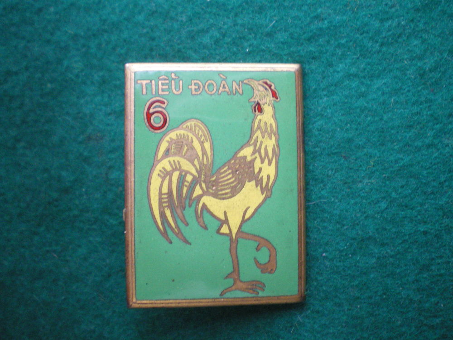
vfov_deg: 37.7
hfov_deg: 49.0
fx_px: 497
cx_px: 226
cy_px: 170
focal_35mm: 38
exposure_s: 1/30
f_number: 3.1
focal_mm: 6.3
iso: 400
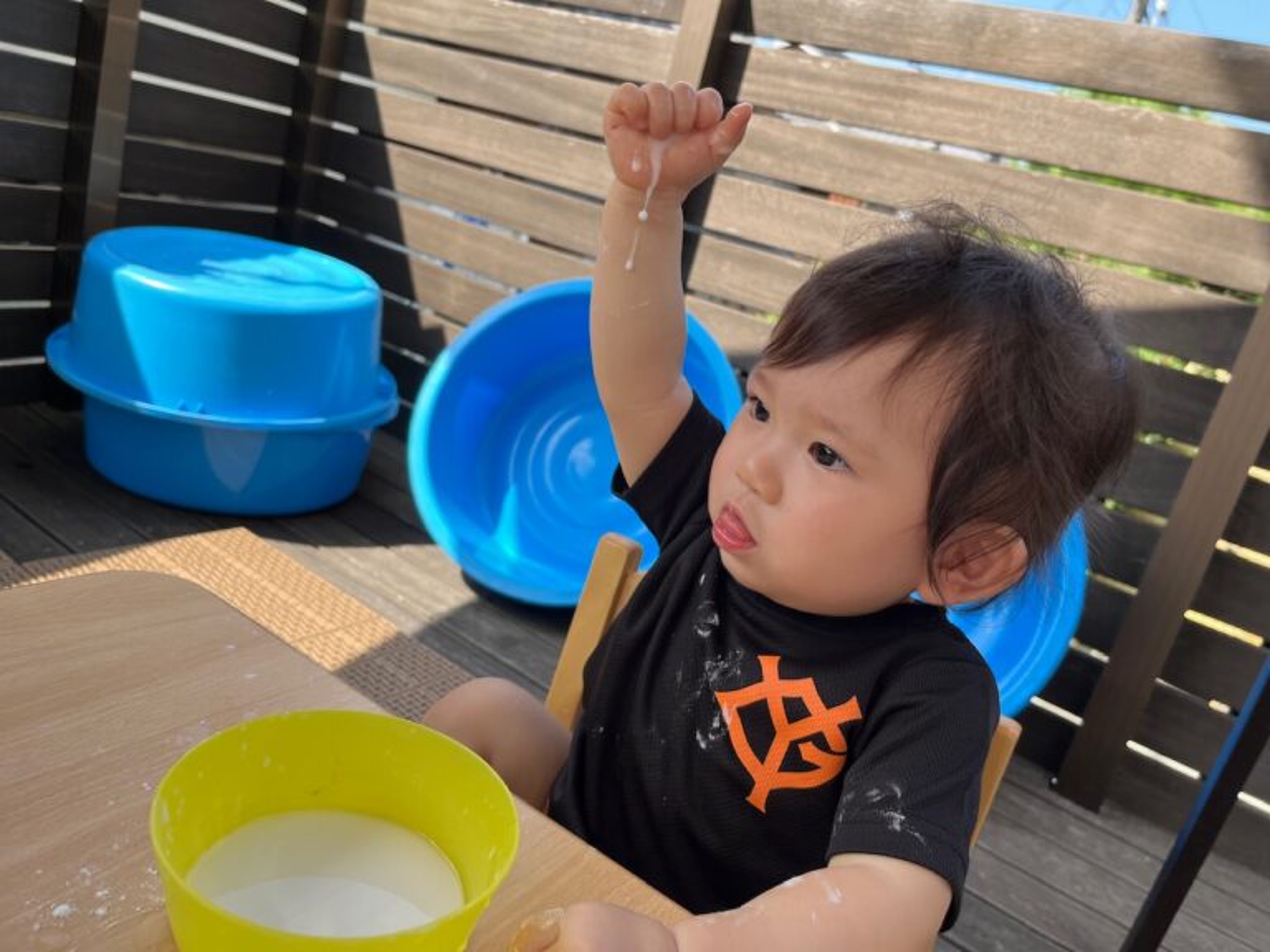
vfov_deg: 53.1
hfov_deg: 67.3
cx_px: 635
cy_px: 476
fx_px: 954
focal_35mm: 26
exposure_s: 1/608
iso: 50
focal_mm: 5.1
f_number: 1.6
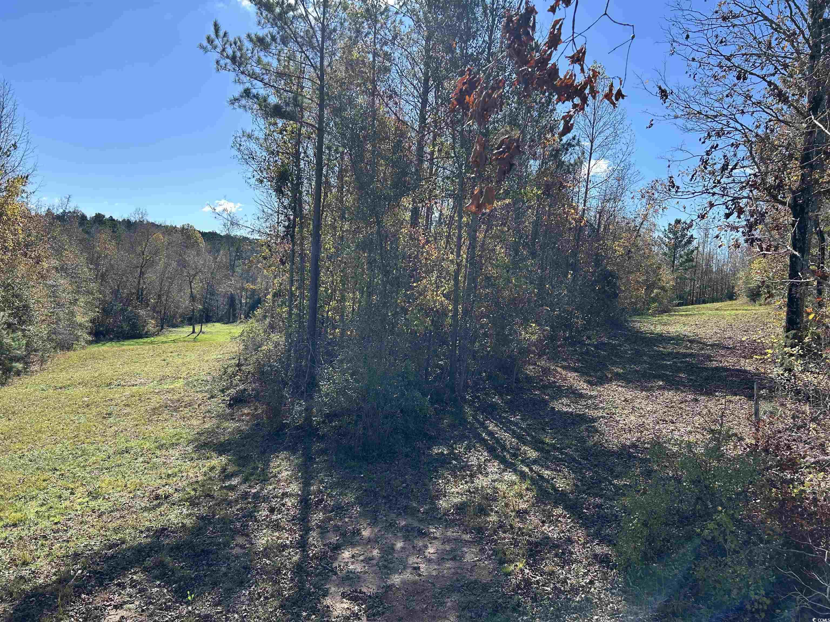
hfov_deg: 67.3
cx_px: 415
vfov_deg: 53.1
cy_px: 311
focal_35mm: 26
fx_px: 623
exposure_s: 1/2165
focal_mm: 5.7
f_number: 1.5
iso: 50
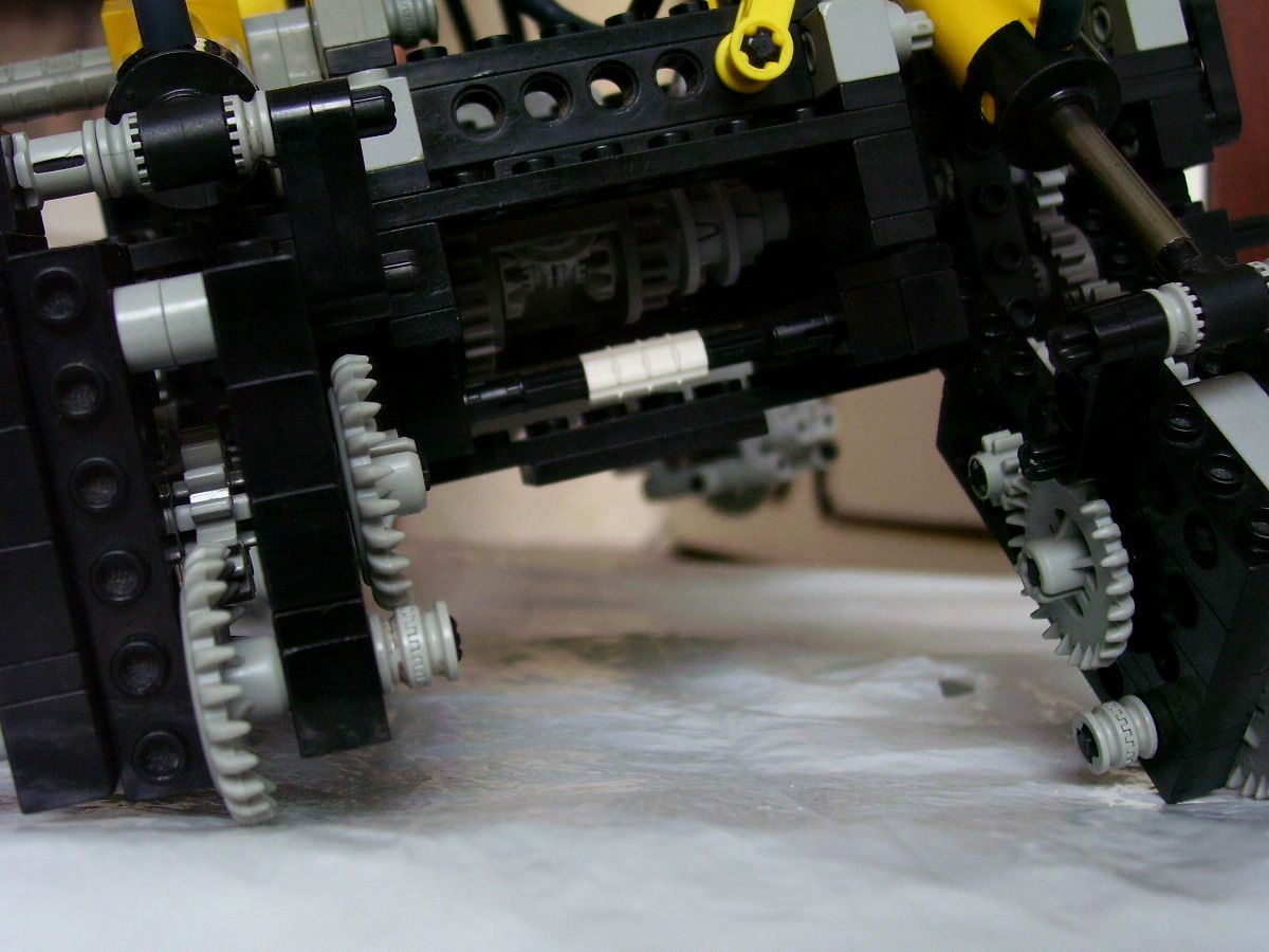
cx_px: 634
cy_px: 476
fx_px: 1540
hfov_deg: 44.8
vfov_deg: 34.3
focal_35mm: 42
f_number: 3
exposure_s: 1/8
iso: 160
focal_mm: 7
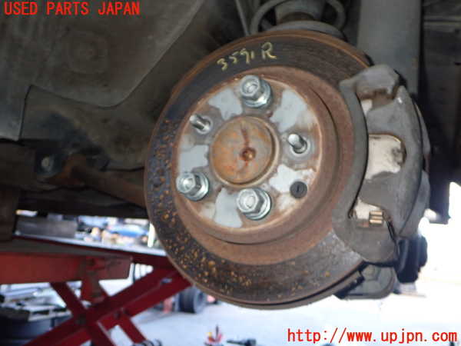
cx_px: 230
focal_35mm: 30
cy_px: 173
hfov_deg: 60.0
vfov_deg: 46.8
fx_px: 400
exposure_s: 1/30
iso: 400
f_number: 6.3
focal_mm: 5.4
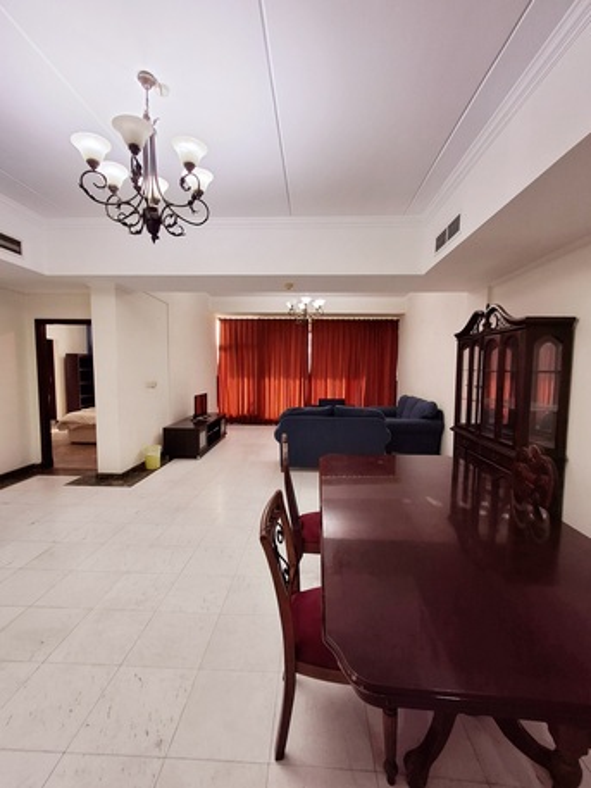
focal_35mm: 16
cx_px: 296
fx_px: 364
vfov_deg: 94.5
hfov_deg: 78.1
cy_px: 394
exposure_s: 1/40
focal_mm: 1.64
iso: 64
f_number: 2.2
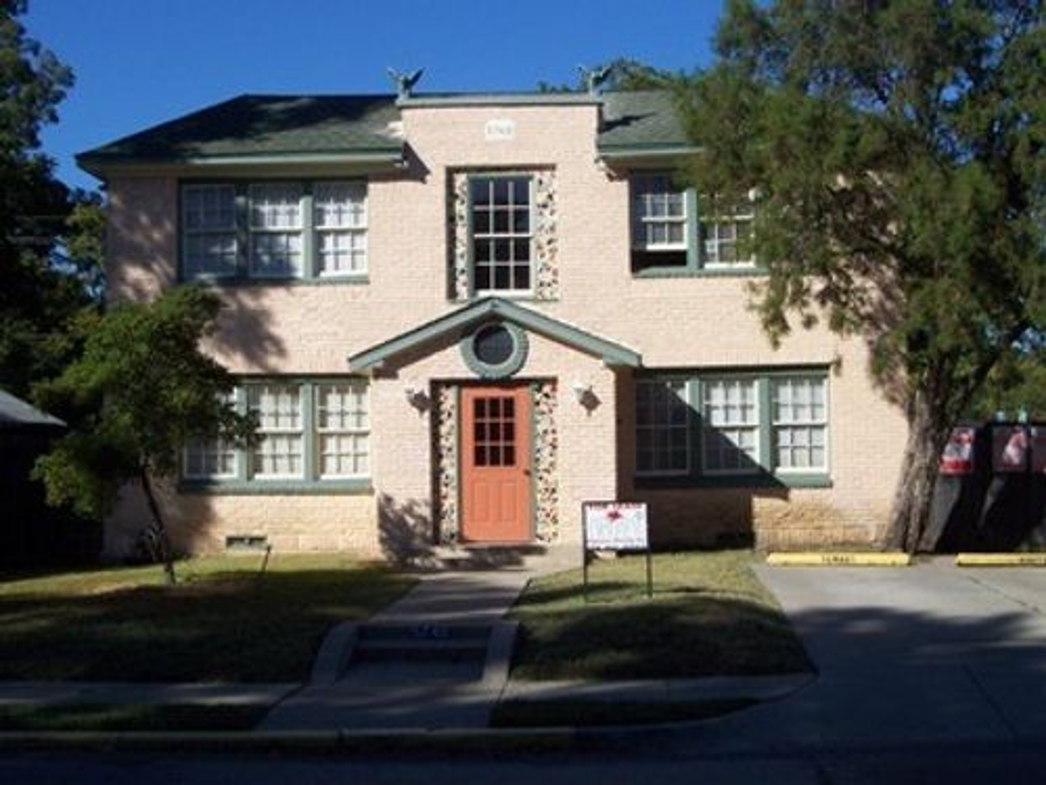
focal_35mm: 53
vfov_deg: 27.5
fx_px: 1602
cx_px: 523
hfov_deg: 36.2
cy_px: 392
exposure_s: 1/500
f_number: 6.7
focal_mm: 8.6
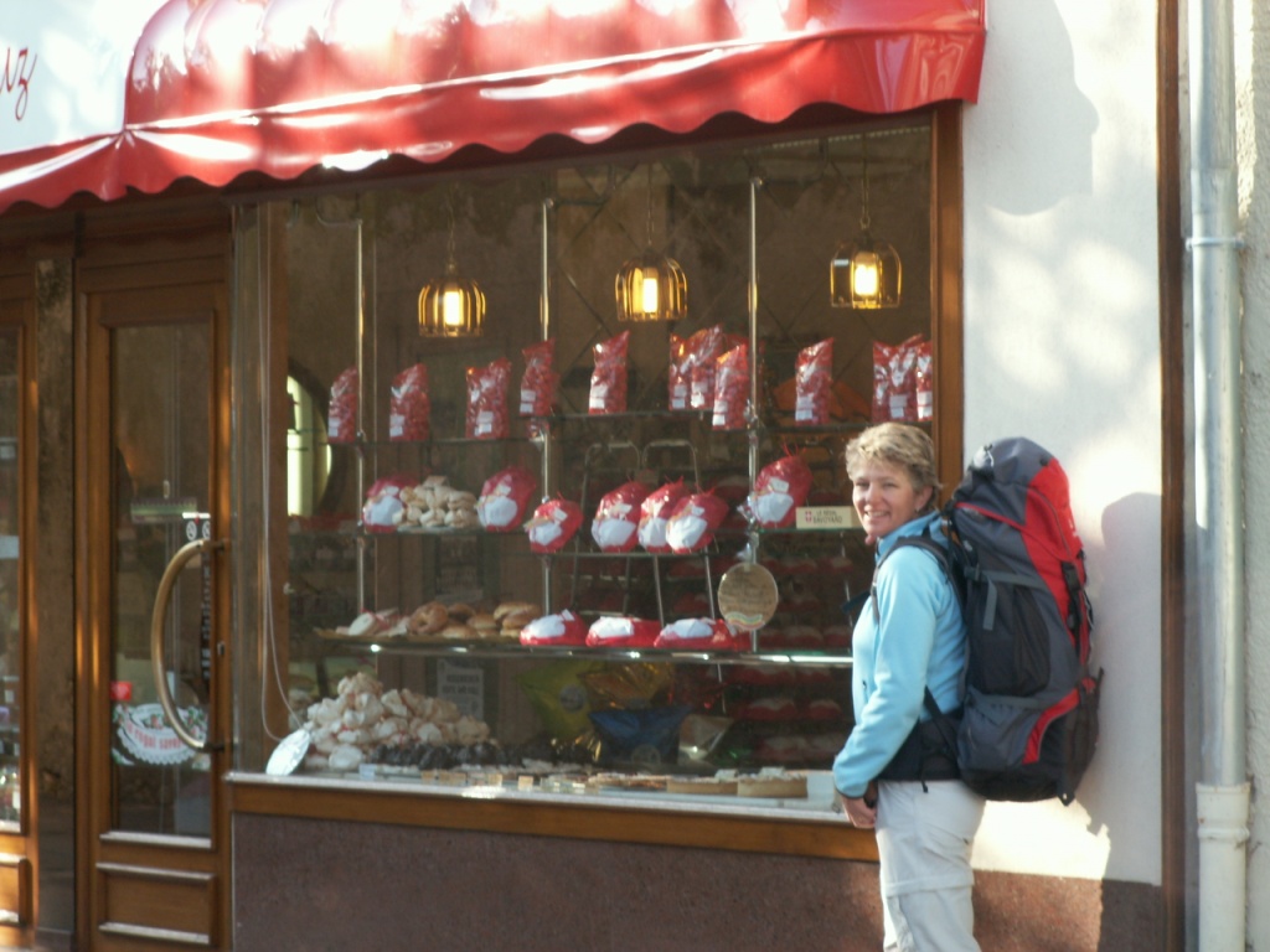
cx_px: 635
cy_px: 476
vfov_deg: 10.7
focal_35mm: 139
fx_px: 5100
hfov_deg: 14.2
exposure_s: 1/50
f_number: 4
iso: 50
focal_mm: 22.8
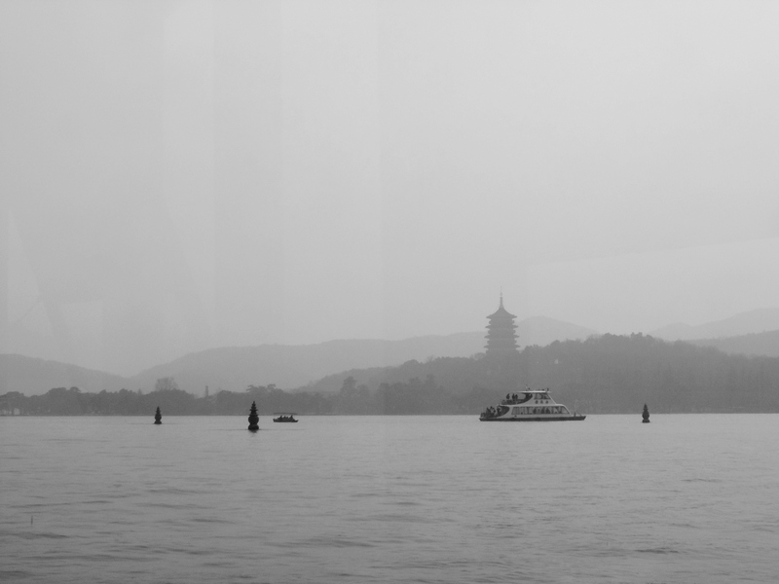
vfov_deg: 27.5
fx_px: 1193
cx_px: 390
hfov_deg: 36.2
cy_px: 292
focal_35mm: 53
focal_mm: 8.88
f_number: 8
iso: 50
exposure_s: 1/320
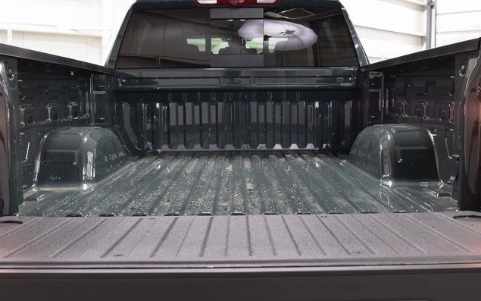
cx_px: 240
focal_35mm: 37
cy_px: 148
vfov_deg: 34.4
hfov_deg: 52.7
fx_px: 485
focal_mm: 24
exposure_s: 1/15
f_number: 6.3
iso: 1000
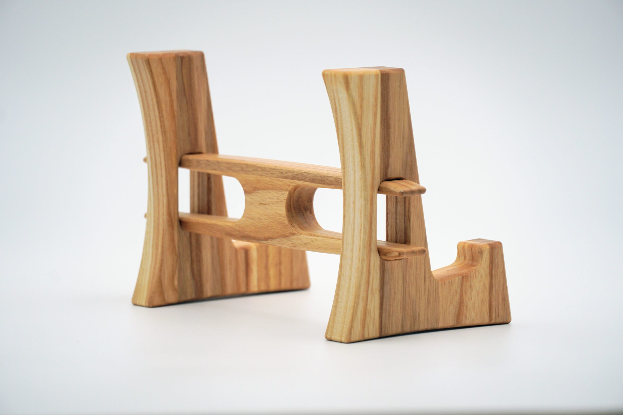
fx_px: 3504
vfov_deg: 6.8
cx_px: 312
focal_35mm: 202
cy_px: 208
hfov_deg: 10.2
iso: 320
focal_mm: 135
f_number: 5.6
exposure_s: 1/250
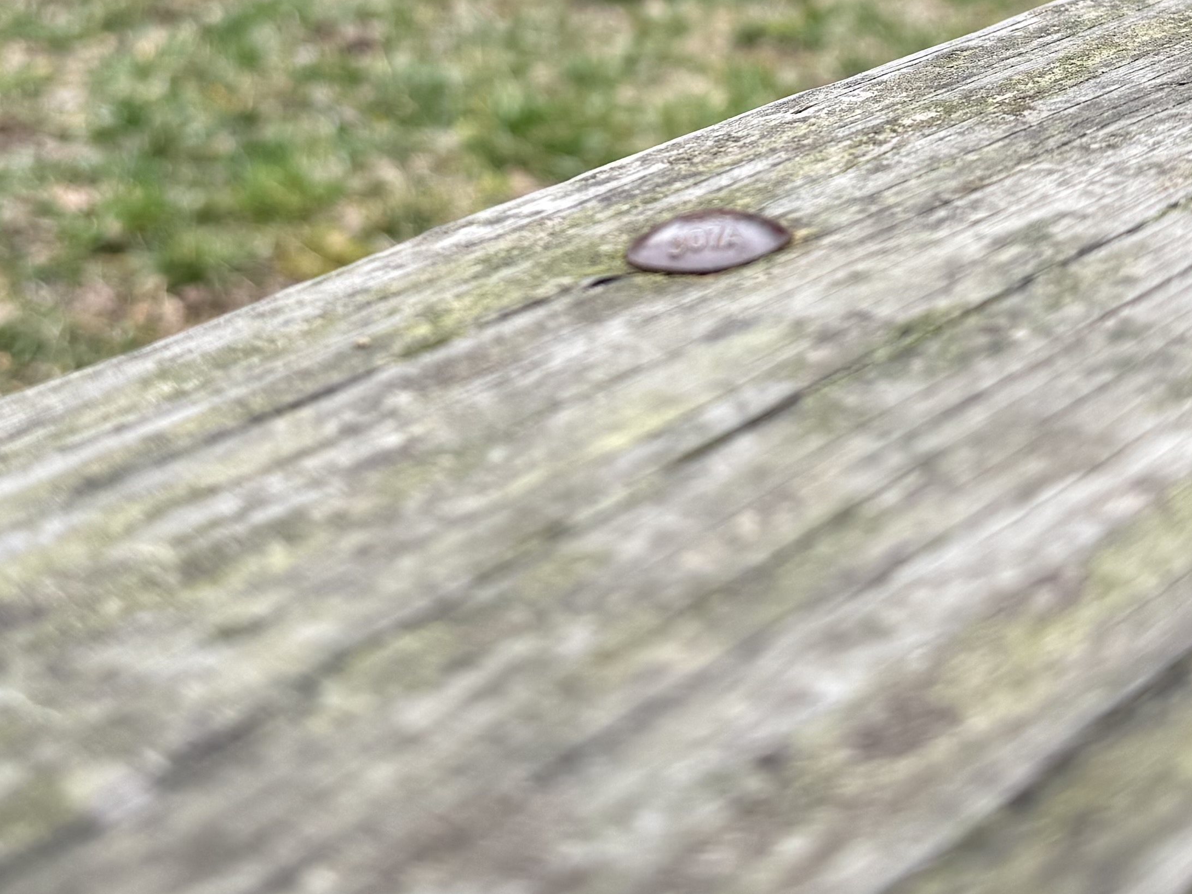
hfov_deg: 30.7
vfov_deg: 22.1
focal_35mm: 63
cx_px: 669
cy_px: -65
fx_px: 2169
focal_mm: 6.76
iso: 80
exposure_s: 1/1018
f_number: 1.78
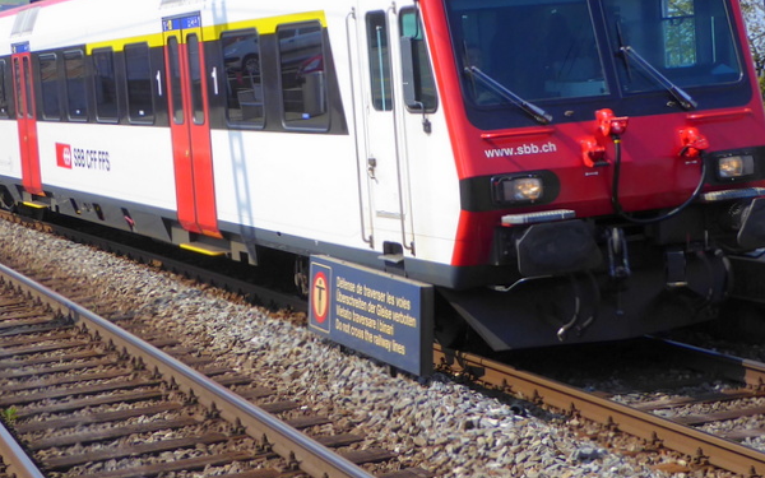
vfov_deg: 14.7
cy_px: 162
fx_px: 1856
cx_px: 347
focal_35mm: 89
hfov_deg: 23.3
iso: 80
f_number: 3.8
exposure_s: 1/640
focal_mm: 7.2
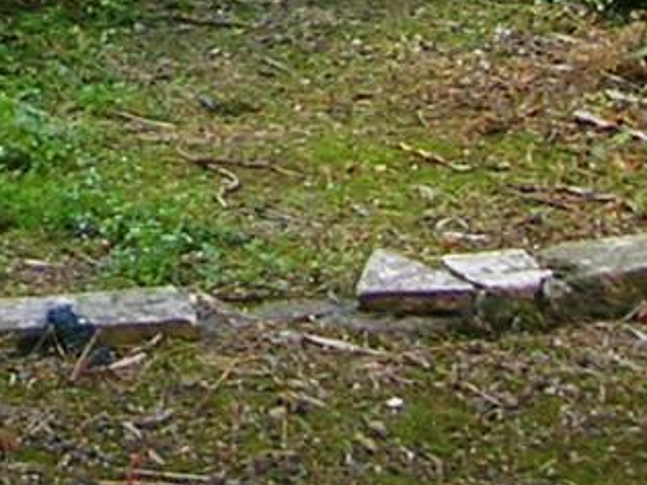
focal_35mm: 221
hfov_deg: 8.7
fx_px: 4129
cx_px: -403
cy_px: -836
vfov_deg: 6.3
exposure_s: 1/115
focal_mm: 5.7
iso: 50
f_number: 2.9
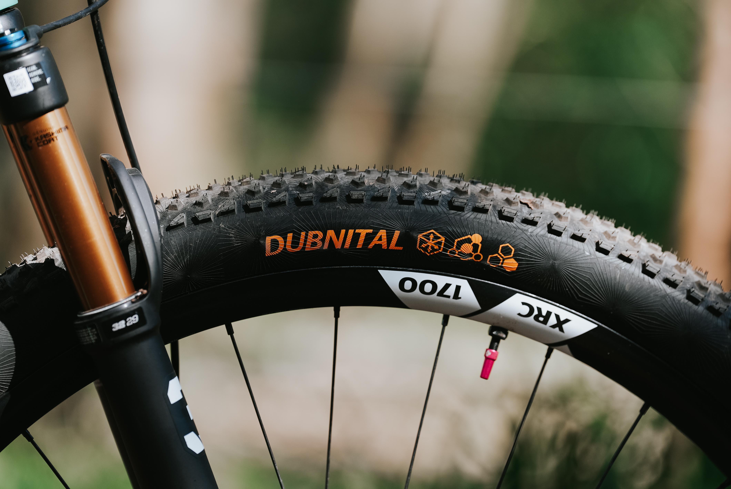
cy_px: 244
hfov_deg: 10.3
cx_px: 366
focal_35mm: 200
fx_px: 4063
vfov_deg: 6.9
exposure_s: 1/800
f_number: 3.5
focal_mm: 200
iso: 160
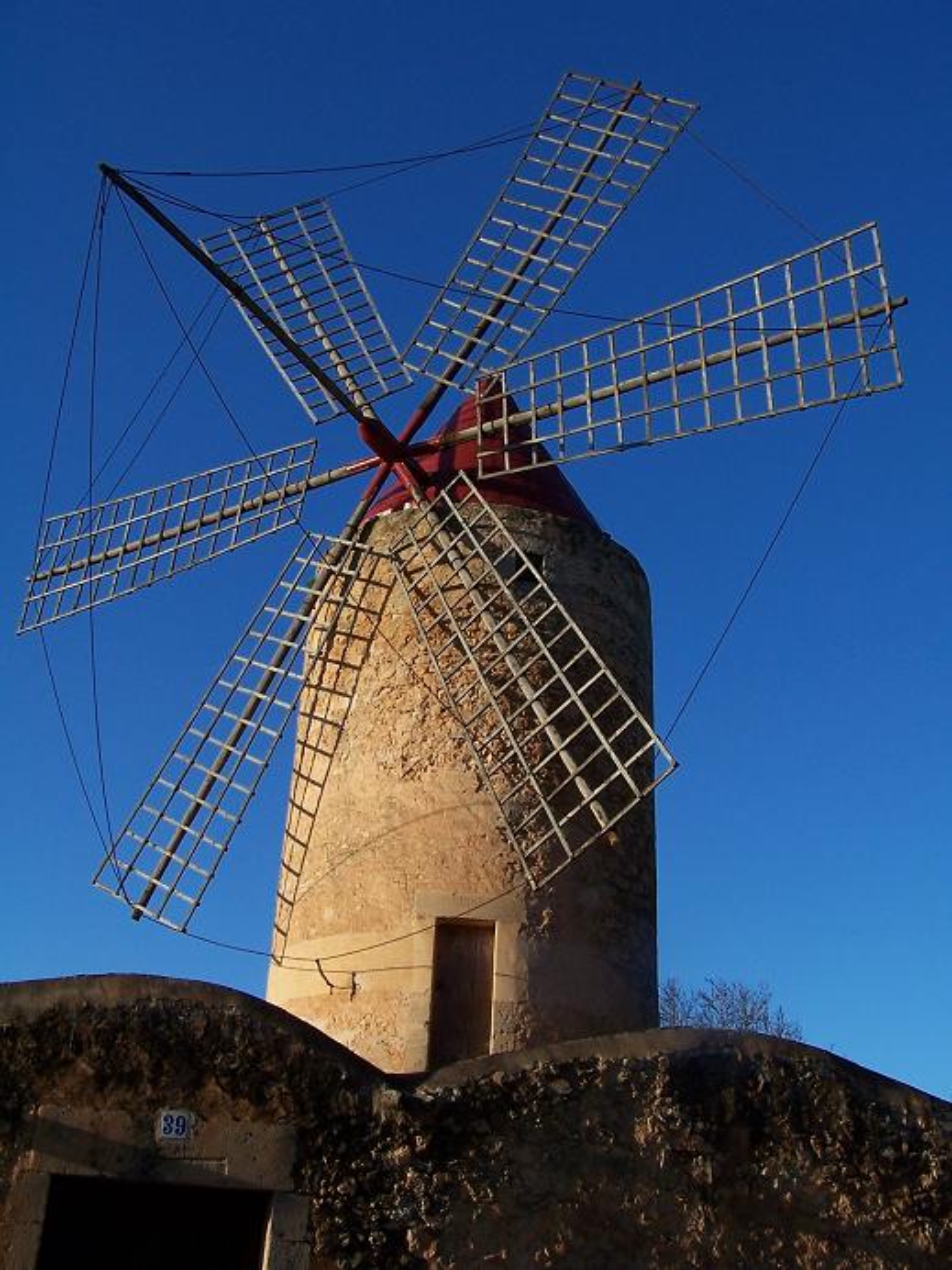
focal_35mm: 38
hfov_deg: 37.7
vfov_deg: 49.0
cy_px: 635
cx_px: 476
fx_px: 1393
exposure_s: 1/350
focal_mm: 6.3
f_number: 5.6
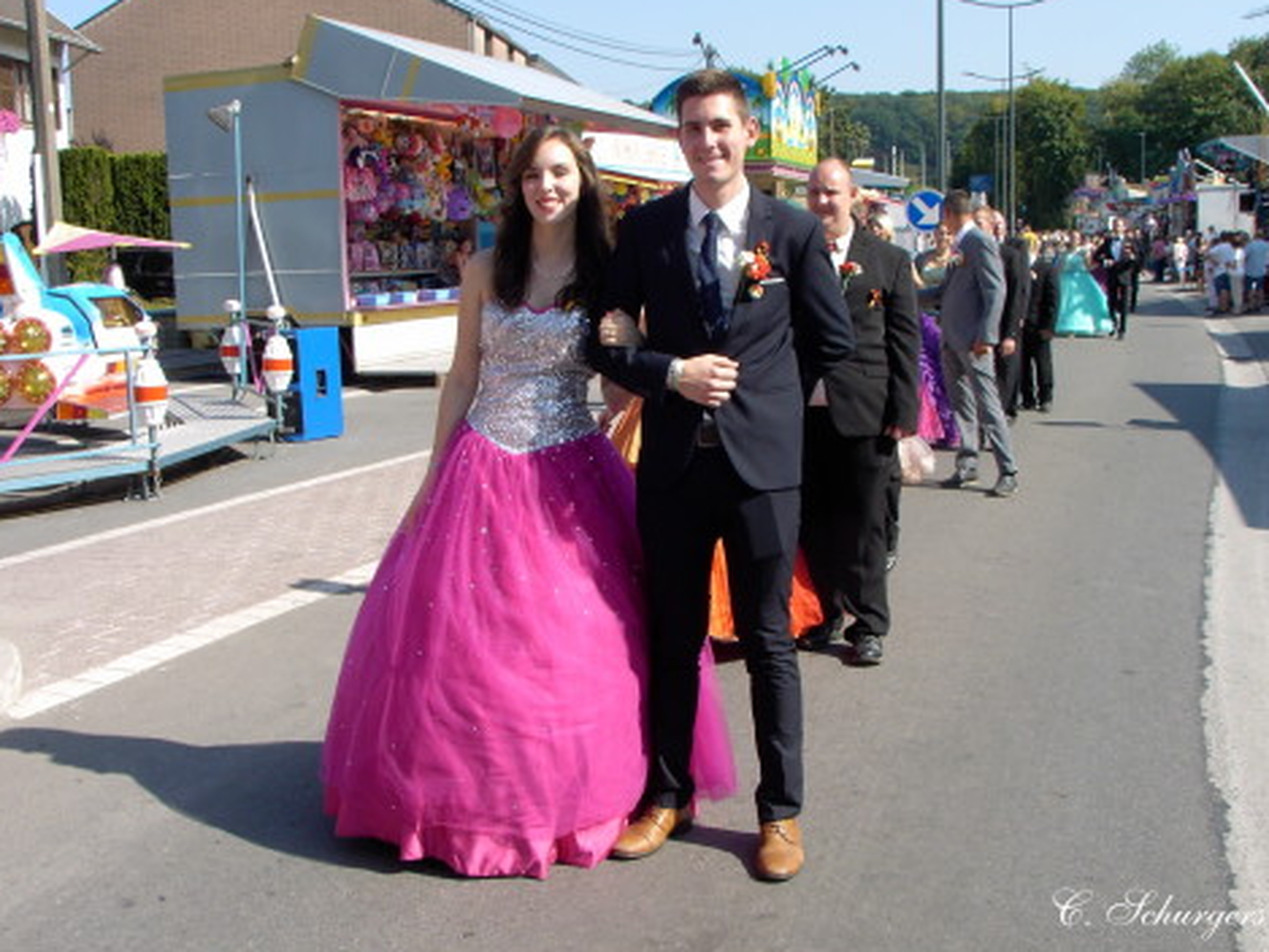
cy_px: 473
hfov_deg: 42.1
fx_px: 1650
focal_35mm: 45
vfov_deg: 32.2
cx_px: 641
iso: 70
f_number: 5
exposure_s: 1/210
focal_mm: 6.8
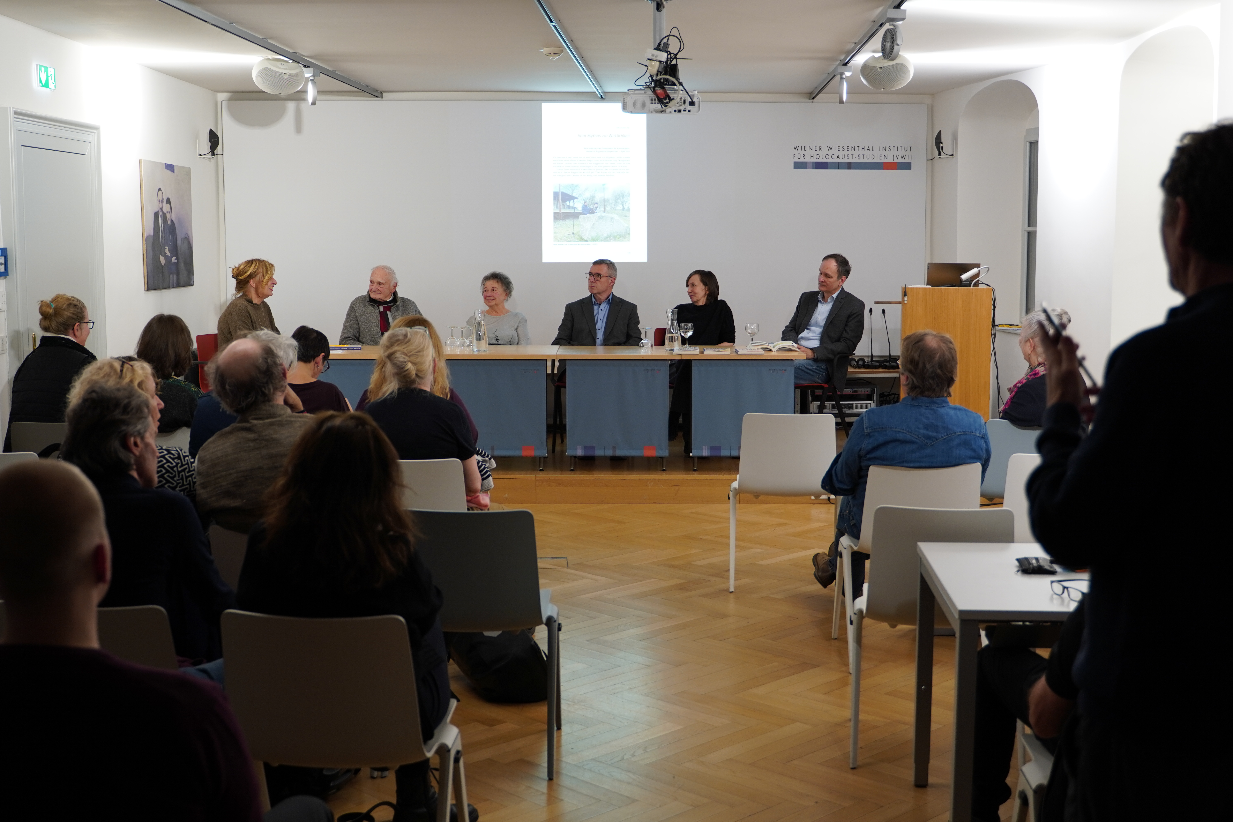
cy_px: 411
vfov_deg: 31.9
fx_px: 1438
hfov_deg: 46.4
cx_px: 616
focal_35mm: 42
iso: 250
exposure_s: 1/50
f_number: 2.8
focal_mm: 28
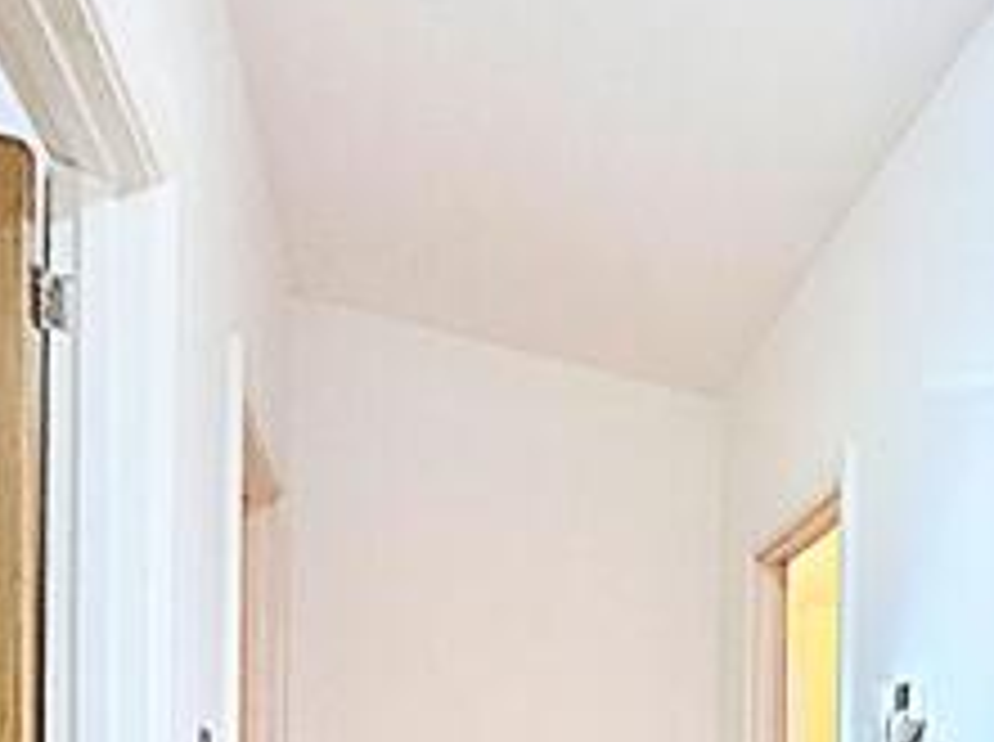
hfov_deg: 40.8
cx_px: 1082
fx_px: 1061
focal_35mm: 37
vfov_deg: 32.6
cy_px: 866
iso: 250
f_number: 2.2
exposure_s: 1/50
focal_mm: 2.22
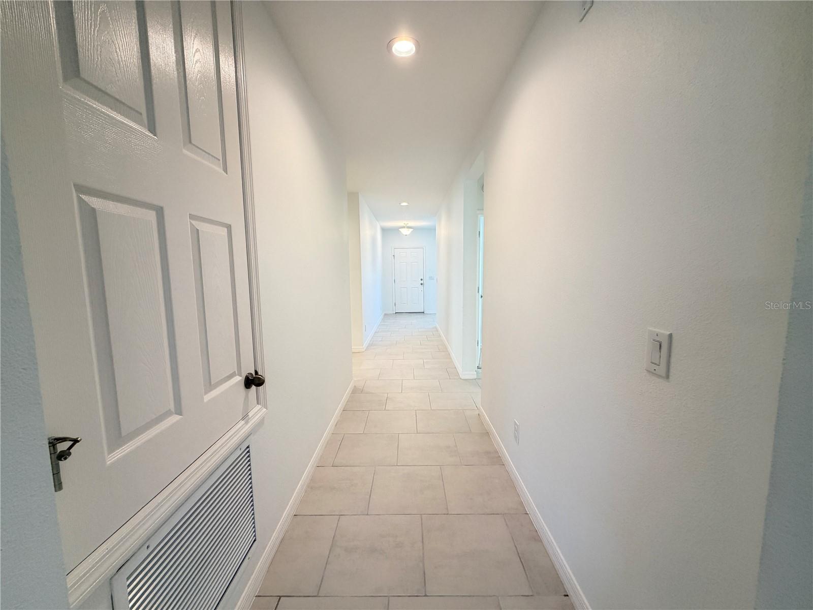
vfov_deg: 85.7
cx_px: 406
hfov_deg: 102.1
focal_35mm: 14
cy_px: 305
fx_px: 329
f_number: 2.2
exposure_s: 1/60
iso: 200
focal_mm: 2.22
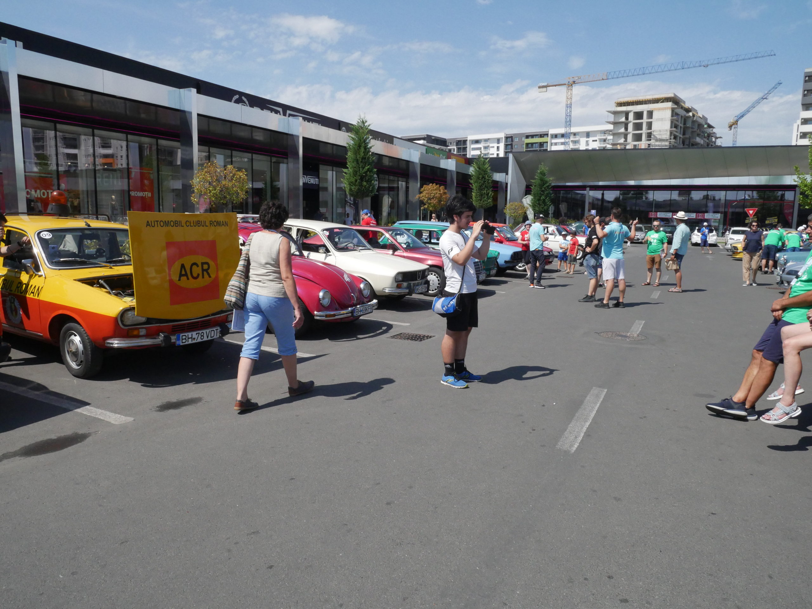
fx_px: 563
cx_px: 406
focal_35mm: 24
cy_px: 304
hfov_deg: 71.6
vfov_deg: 56.8
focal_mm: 12
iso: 1600
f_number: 10
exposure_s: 1/2500
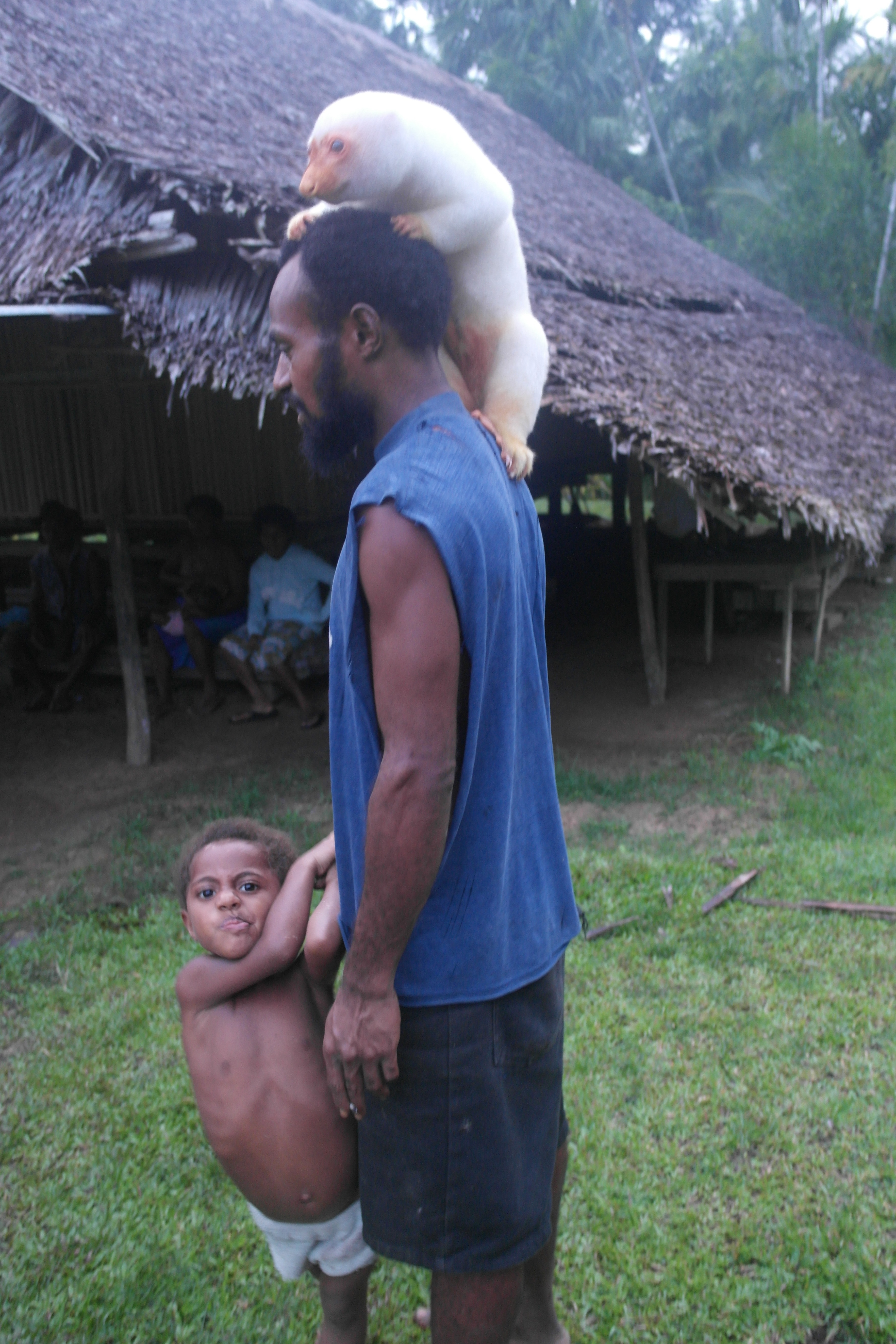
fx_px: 1157
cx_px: 437
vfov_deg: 60.3
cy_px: 669
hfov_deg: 42.3
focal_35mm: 31
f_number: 3.5
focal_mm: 20
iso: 800
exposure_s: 1/20
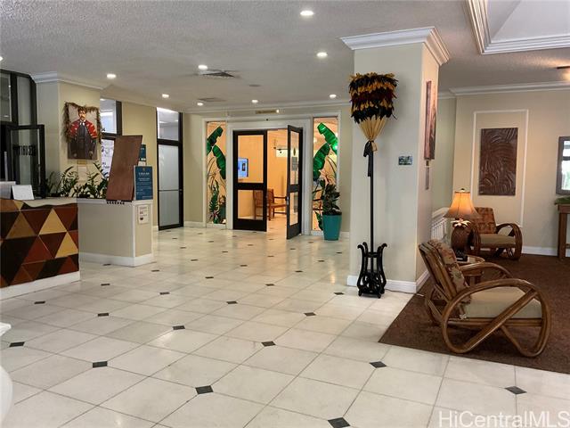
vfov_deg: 48.2
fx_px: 478
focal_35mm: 29
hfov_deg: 61.7
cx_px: 285
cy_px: 214
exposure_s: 1/60
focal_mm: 3
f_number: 1.8
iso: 100
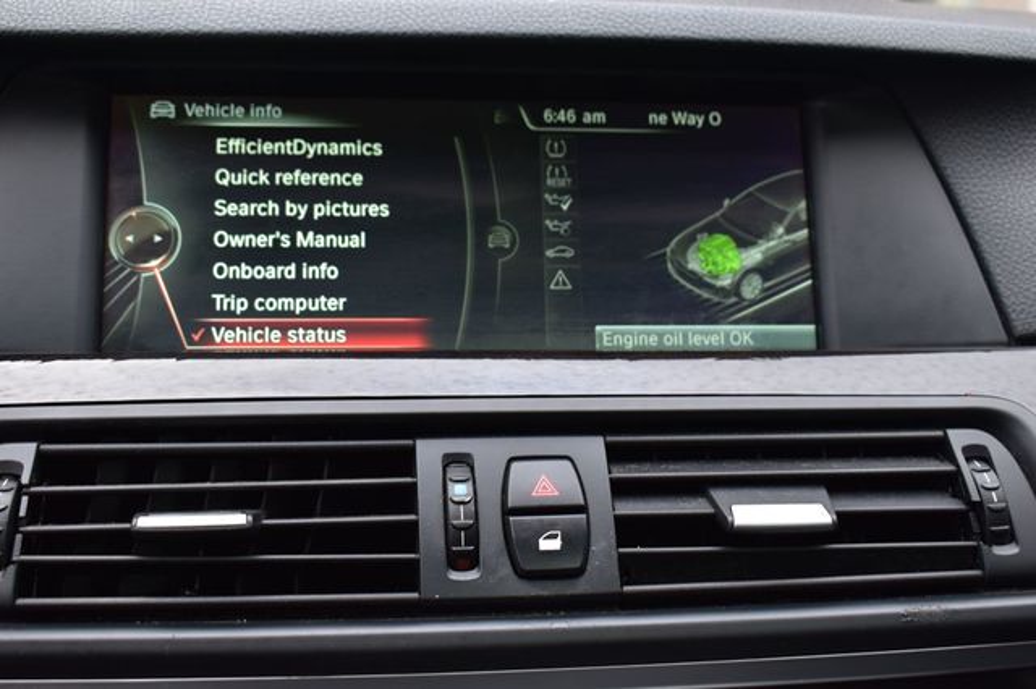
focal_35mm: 44
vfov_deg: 30.8
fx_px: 1251
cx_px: 518
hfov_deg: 45.0
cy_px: 344
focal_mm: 29
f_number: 6.3
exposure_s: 1/15
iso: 400
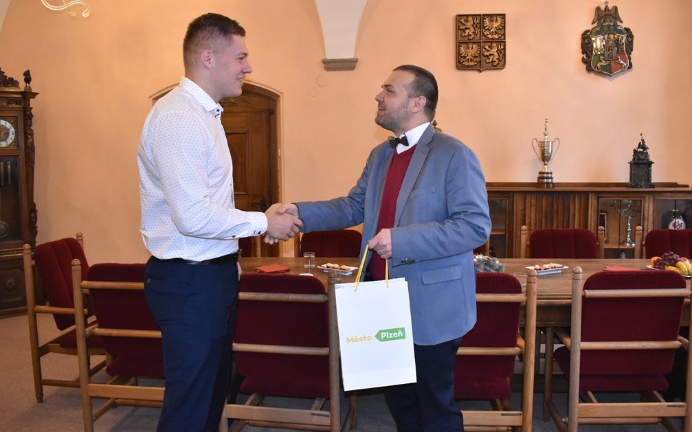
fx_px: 528
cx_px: 348
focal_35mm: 28
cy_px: 200
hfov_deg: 66.5
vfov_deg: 44.5
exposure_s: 1/60
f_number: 5.6
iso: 2800
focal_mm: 18
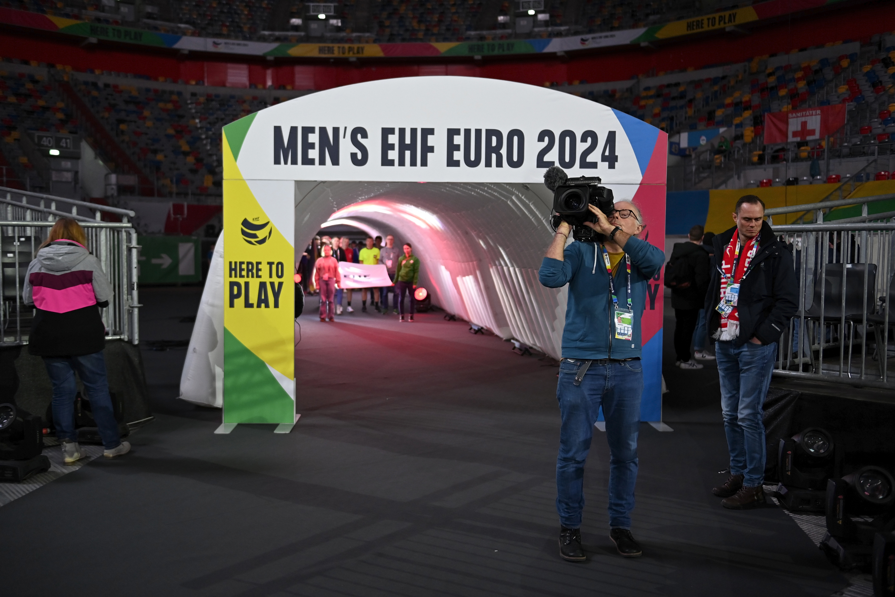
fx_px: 845
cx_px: 448
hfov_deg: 55.8
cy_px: 298
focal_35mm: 34
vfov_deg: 38.9
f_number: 2.8
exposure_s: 1/160
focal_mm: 34
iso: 2500
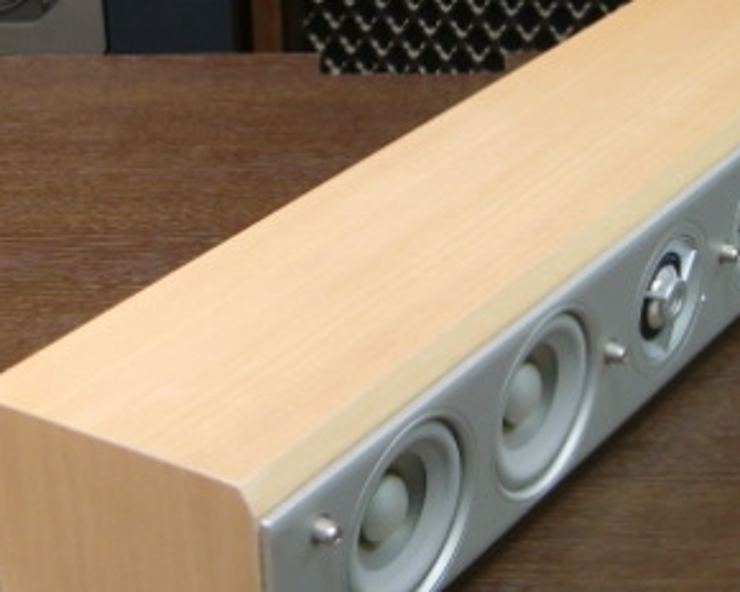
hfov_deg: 22.7
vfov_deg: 18.2
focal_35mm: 84
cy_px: 212
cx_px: 421
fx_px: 1840
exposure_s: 1/20
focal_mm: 6.9
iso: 200
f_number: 3
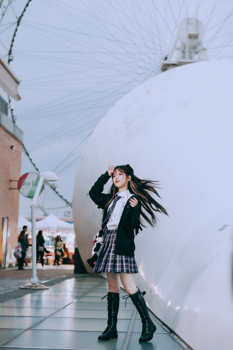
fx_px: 486
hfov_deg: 26.9
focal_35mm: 50
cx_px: 116
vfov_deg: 39.6
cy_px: 175
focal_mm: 50
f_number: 2.8
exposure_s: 1/100
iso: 1000
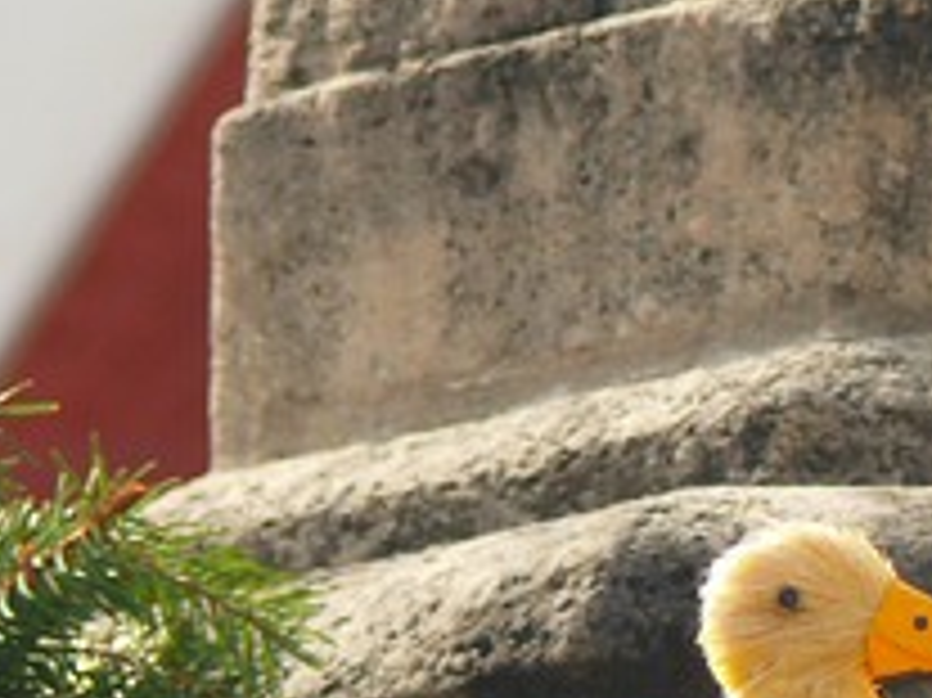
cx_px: 1463
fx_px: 21581
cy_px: 874
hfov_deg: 2.5
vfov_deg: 1.9
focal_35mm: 802
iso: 100
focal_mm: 46.8
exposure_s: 1/100
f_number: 3.6
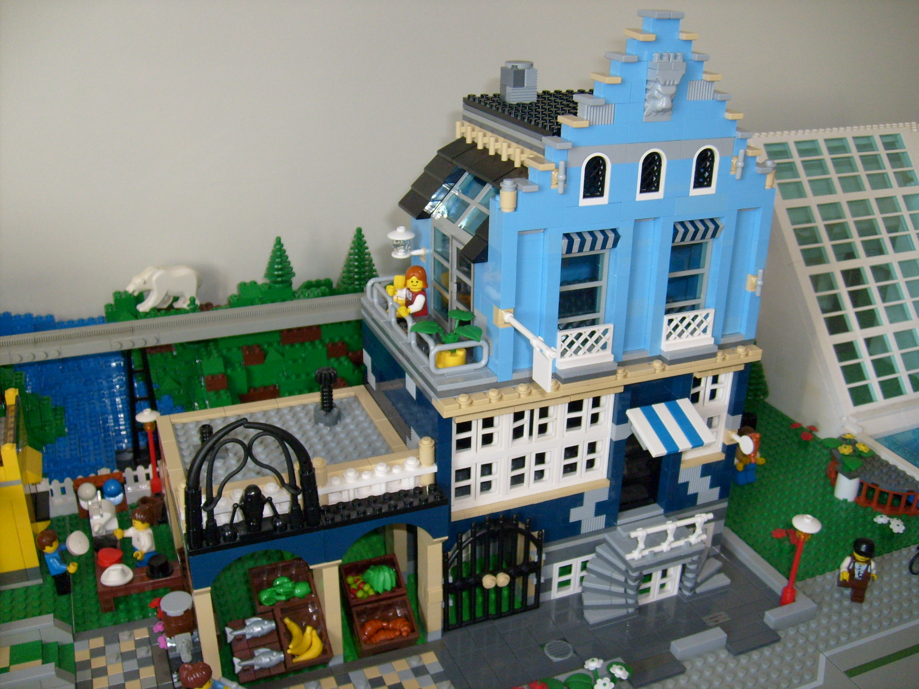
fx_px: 929
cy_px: 344
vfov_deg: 40.7
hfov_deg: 52.6
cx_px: 460
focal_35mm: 35
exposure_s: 1/45
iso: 100
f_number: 2.8
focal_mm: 5.8
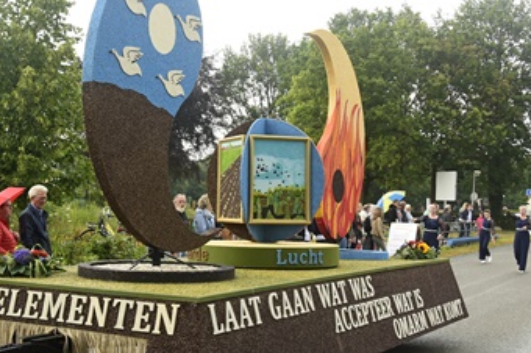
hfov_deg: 37.2
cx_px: 183
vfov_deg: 25.5
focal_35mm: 53
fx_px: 781
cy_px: 185
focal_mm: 24
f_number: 7.1
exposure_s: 1/200
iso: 400
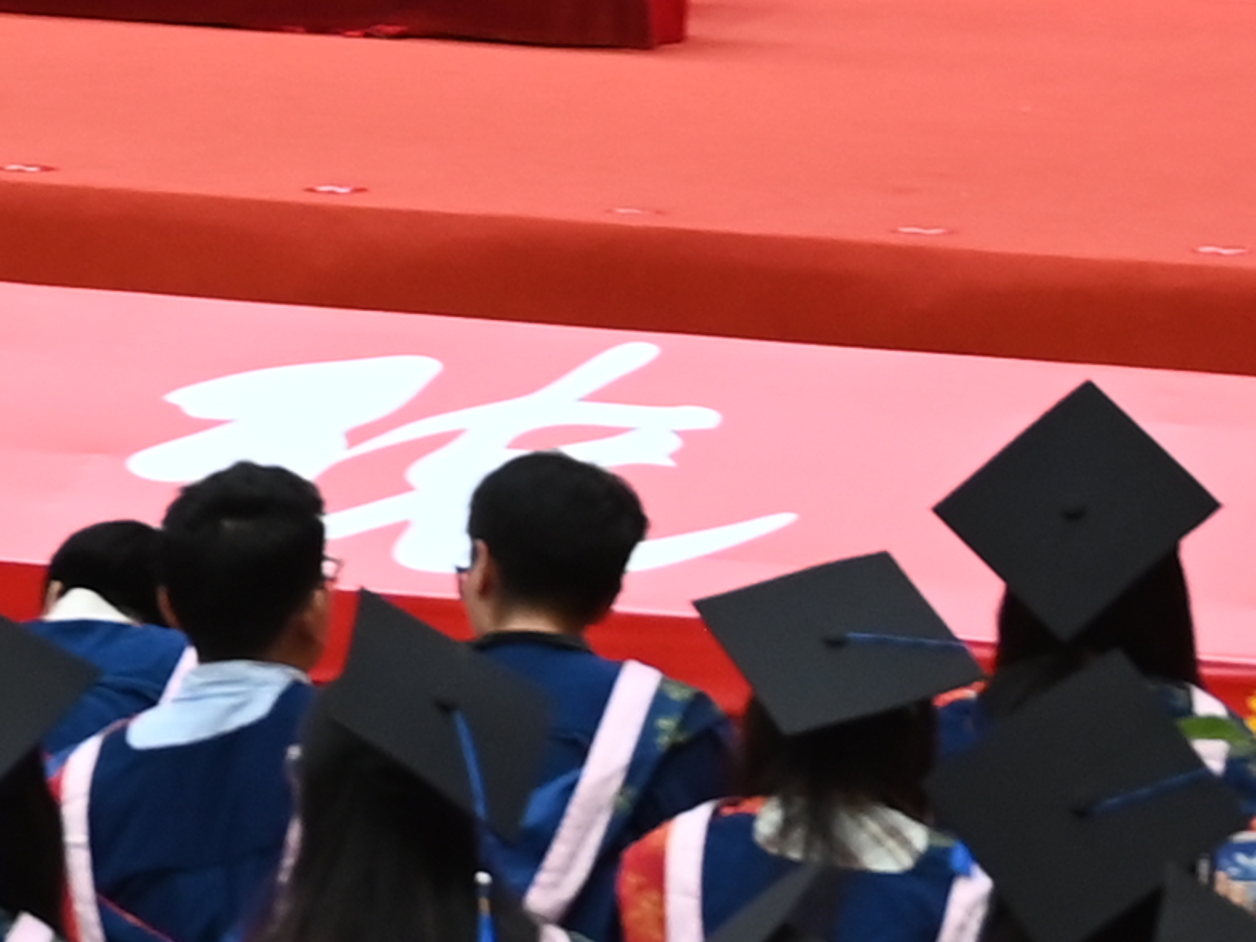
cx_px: 165
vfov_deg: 4.6
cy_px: -1088
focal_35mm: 319
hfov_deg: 6.2
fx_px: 11575
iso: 640
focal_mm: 45
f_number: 4
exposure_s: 1/125
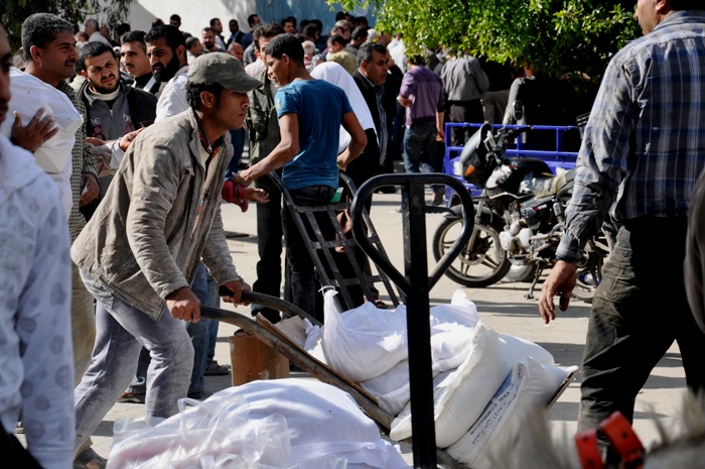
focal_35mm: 105
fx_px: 2054
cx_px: 352
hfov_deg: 19.5
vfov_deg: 13.0
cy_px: 234
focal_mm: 70
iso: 320
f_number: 7.1
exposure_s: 1/800
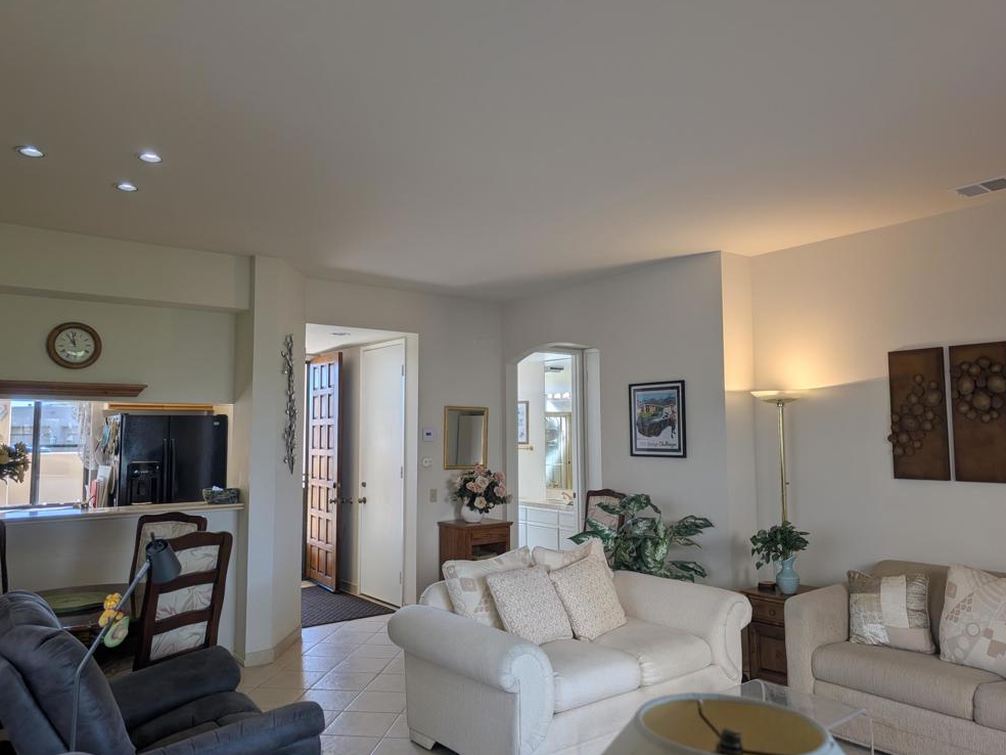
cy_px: 375
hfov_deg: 69.4
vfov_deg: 54.9
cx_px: 506
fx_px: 727
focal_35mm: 25
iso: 20
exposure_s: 1/405
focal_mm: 6.9
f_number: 1.68
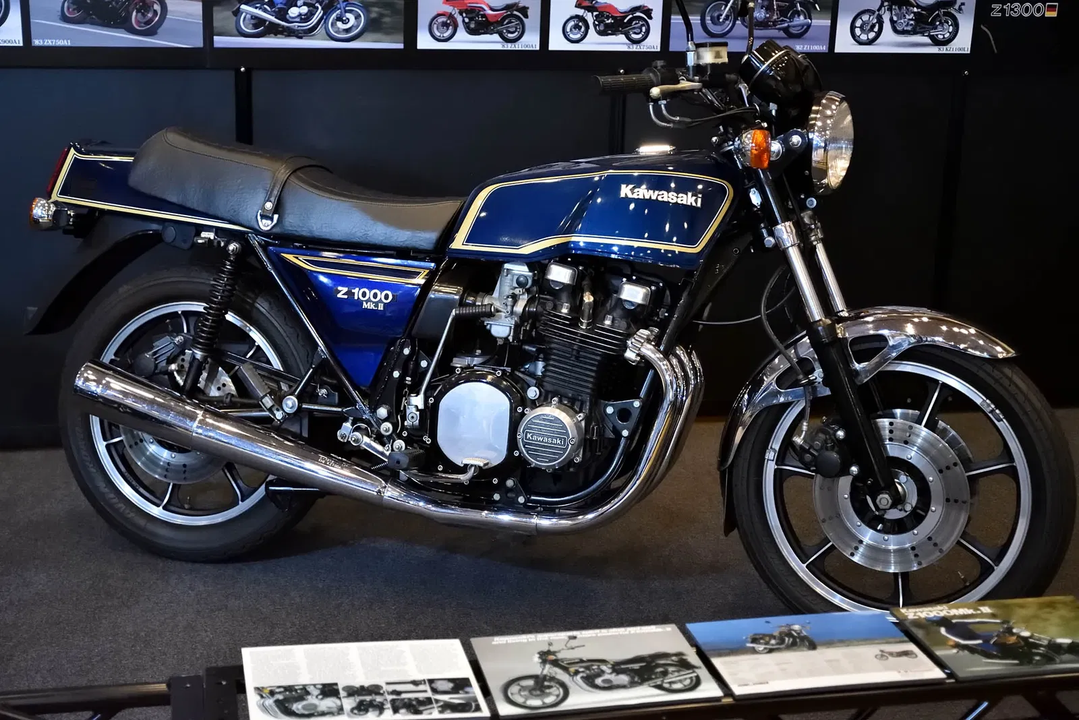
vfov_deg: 26.0
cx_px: 540
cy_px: 360
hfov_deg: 38.2
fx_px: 1559
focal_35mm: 52
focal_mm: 52
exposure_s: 1/250
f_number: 4.2
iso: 12800
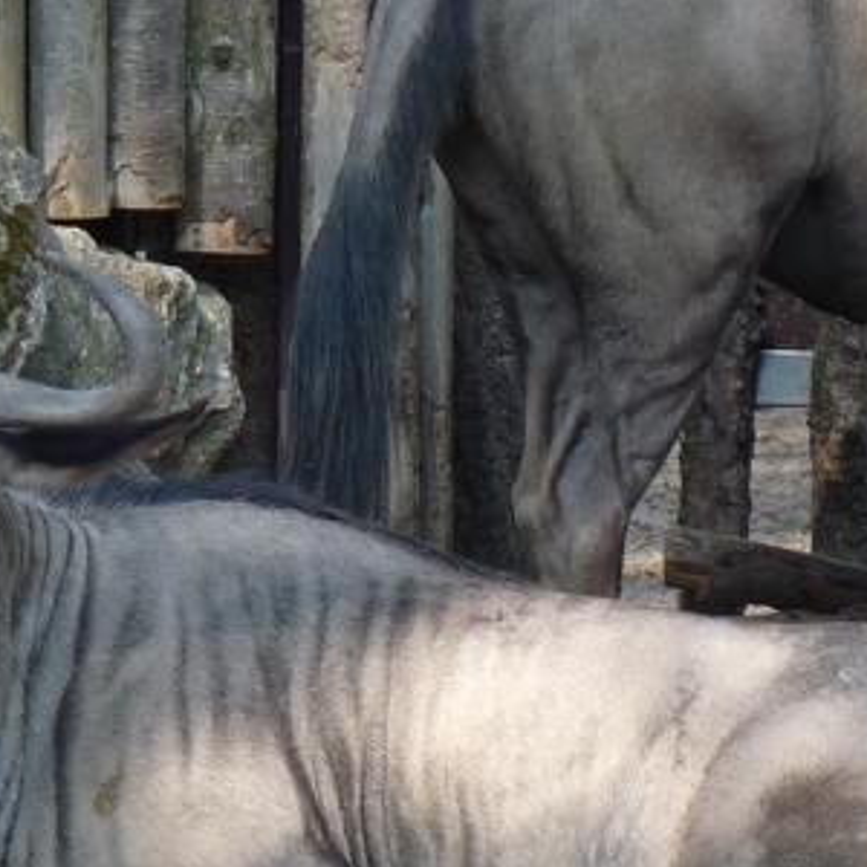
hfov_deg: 2.1
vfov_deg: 2.1
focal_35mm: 854
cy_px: 448
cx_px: 714
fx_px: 24199
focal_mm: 45.4
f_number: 4
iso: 100
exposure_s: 1/200
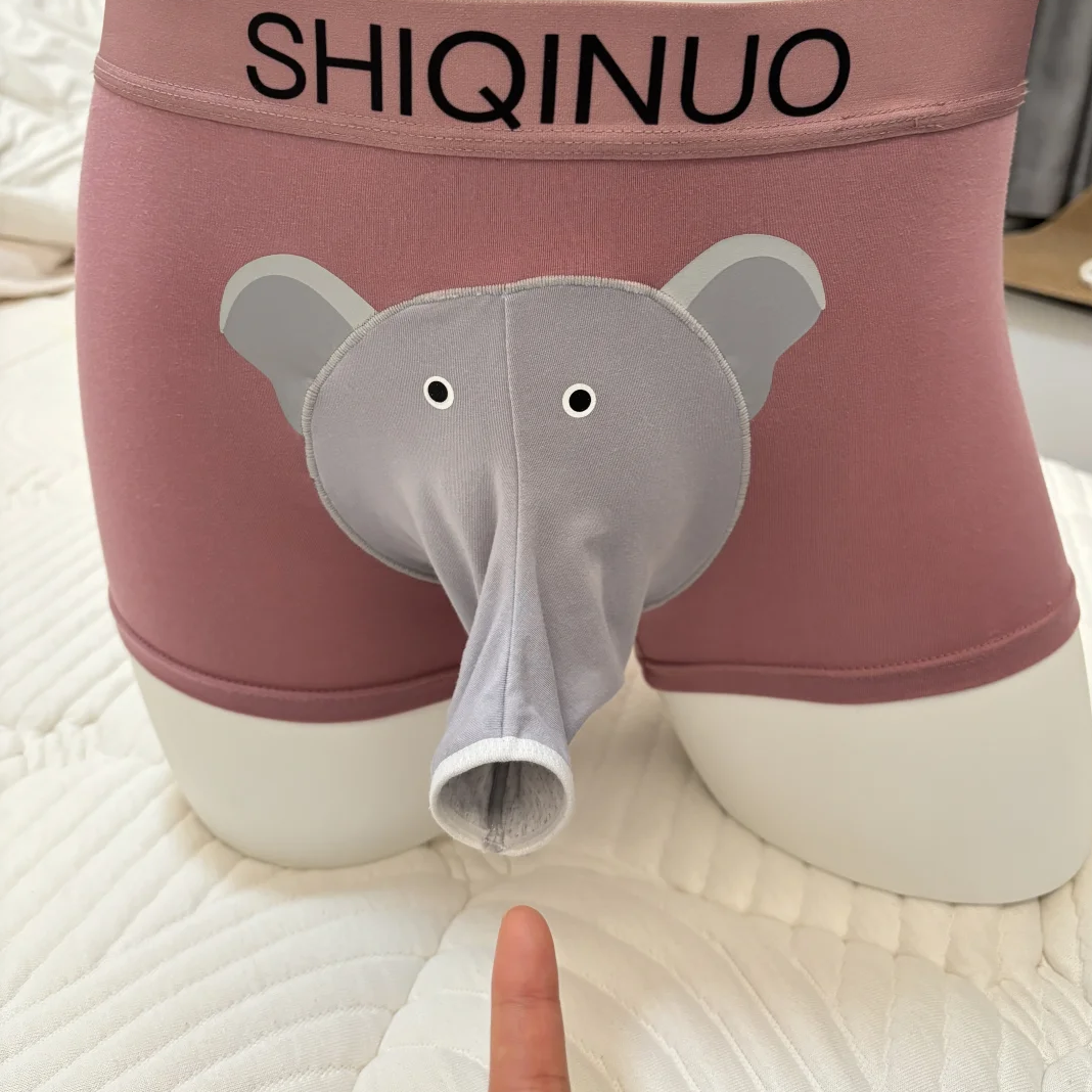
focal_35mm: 31
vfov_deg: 52.2
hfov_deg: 52.5
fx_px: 1106
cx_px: 551
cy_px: 444
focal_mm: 5.96
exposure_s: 1/50
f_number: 1.6
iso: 250
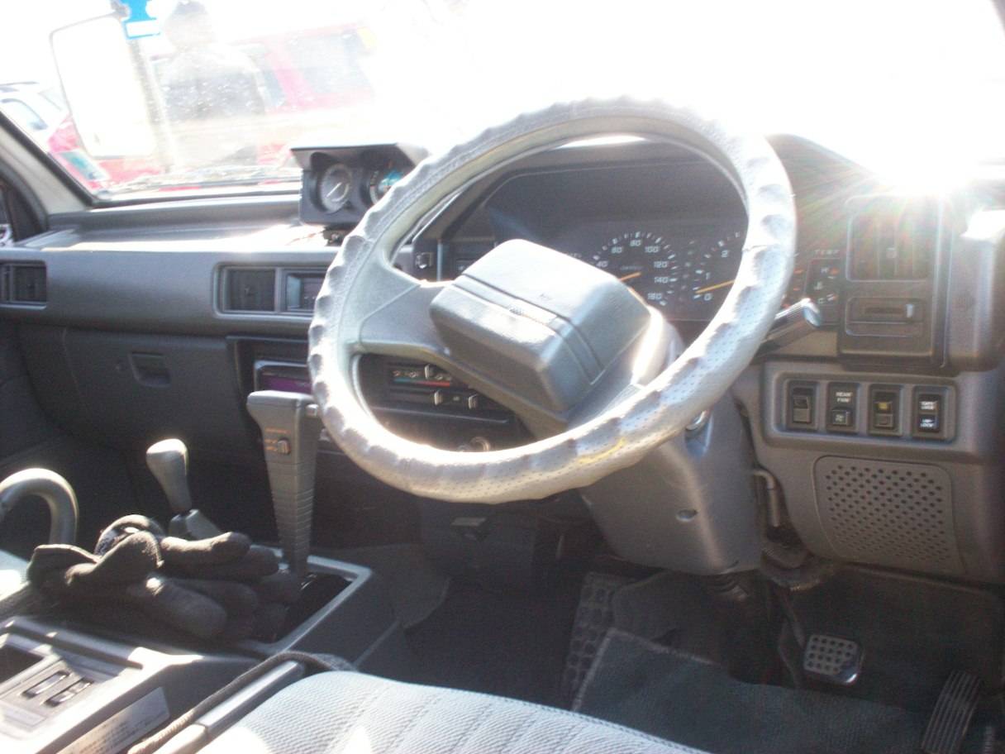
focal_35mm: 36
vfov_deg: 39.7
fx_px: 1045
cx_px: 502
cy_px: 377
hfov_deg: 51.4
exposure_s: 1/23.9
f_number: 4.5
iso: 140
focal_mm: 6
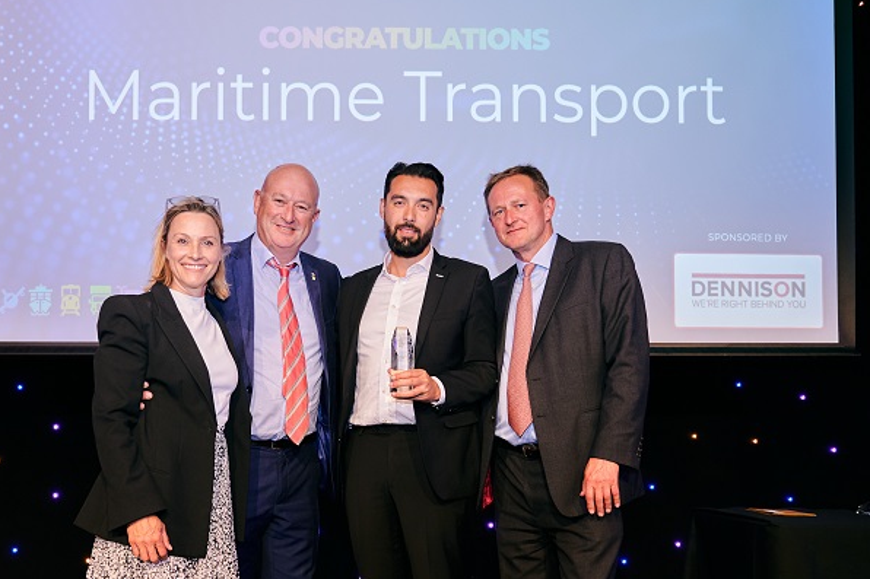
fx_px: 918
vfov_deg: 34.5
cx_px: 347
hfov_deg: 50.4
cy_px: 414
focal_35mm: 38
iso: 1000
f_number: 4
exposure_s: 1/160
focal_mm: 24
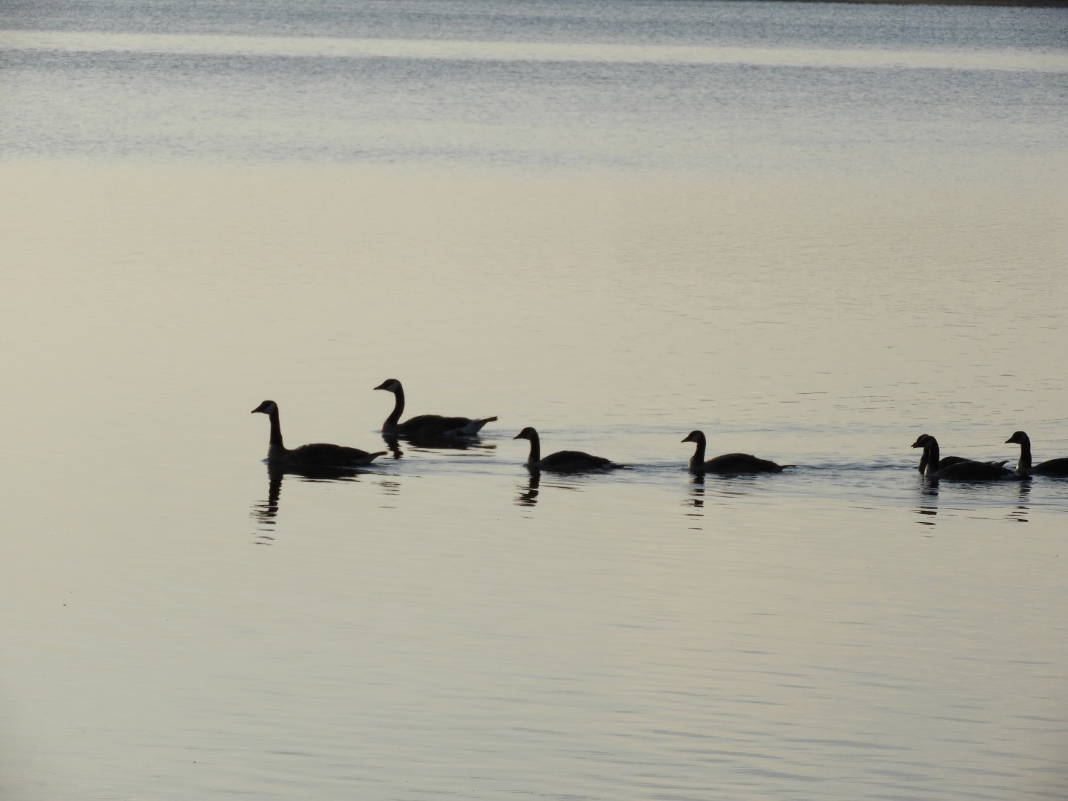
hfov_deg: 6.6
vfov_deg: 5.0
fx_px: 9256
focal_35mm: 300
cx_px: 534
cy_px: 400
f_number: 5.5
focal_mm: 53.7
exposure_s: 1/640
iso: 100
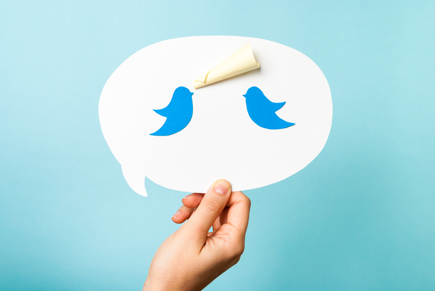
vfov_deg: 25.8
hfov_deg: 37.8
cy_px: 146
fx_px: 635
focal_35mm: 52
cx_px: 218
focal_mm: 35
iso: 200
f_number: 5.6
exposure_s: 1/160
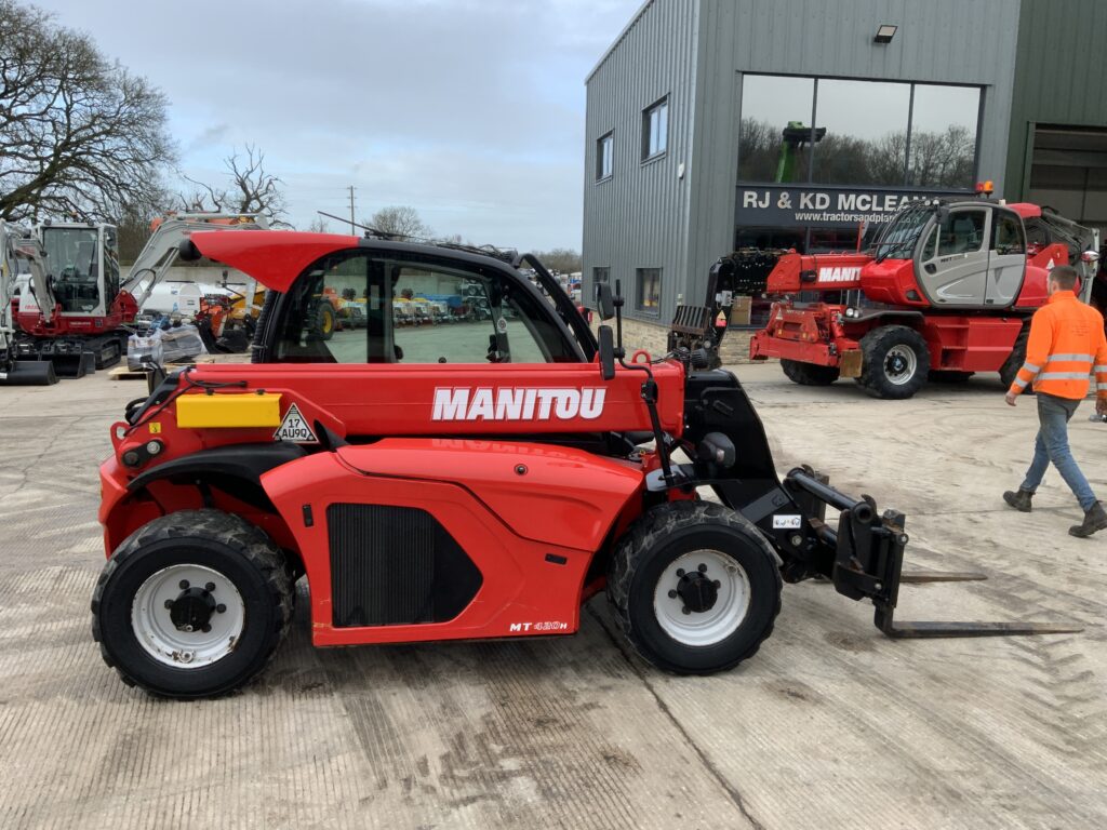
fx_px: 927
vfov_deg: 48.2
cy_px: 415
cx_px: 554
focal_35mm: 29
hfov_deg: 61.7
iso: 16
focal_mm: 3
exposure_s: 1/206
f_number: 1.8
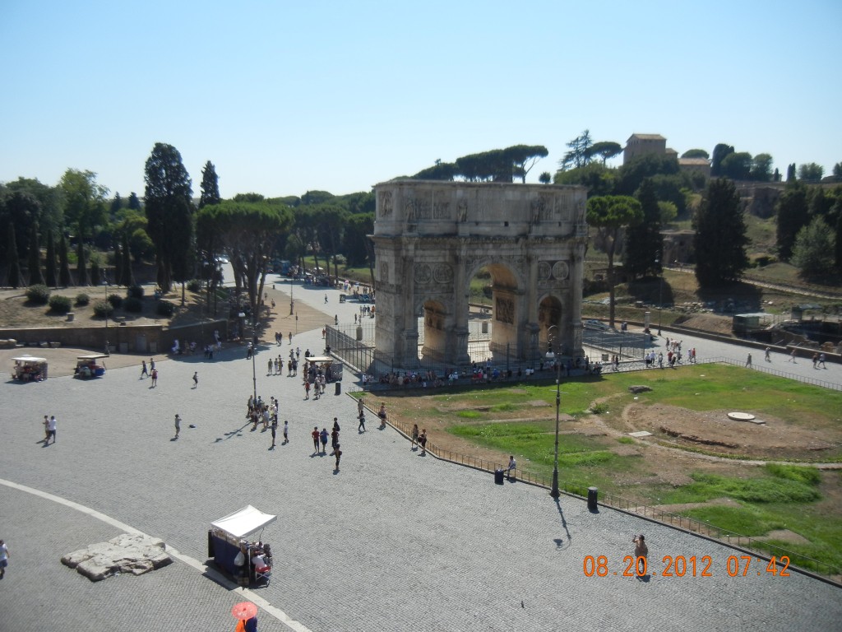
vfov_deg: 46.8
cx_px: 421
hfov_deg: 60.0
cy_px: 316
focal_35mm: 30
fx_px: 730
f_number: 7
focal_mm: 5.4
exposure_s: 1/426
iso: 160
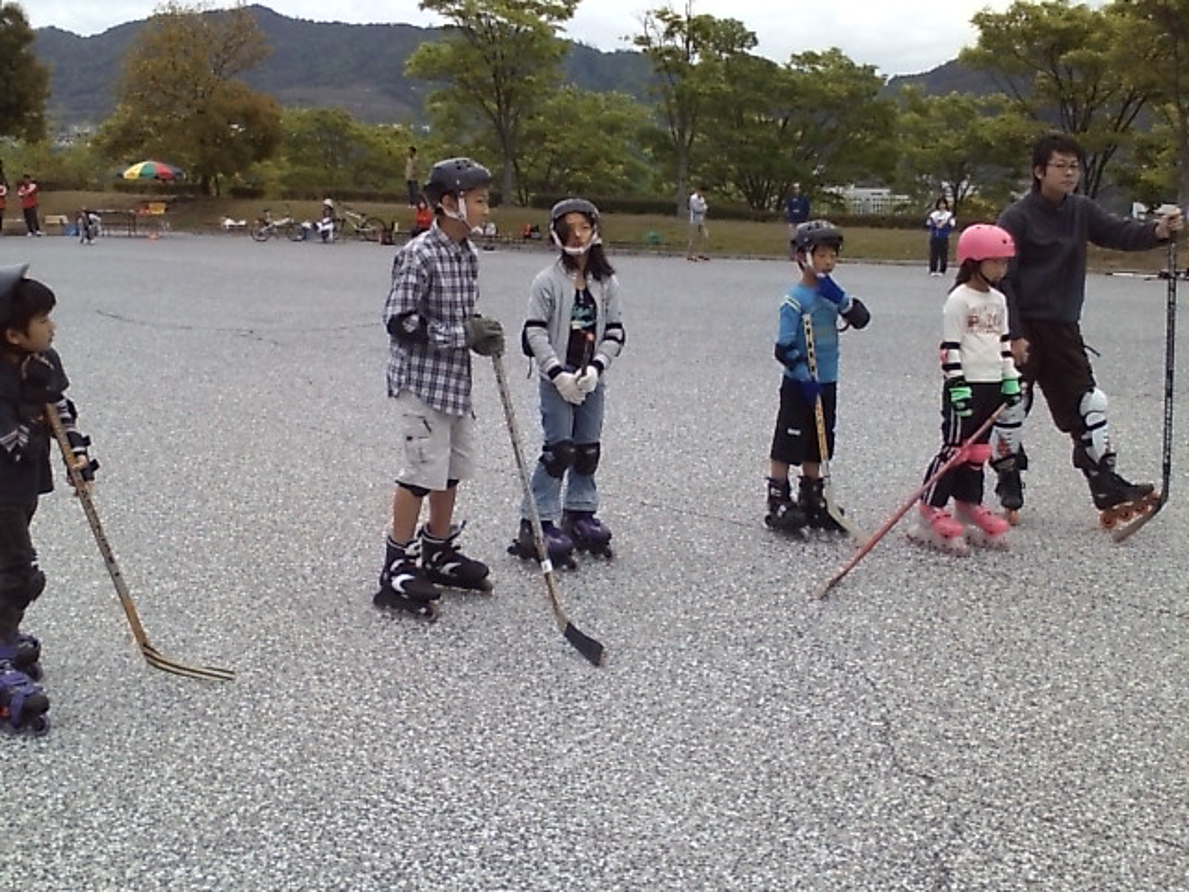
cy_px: 446
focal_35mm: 29
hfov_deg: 61.7
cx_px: 594
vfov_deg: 48.2
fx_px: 996
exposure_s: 1/769
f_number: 3.5
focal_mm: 3.73
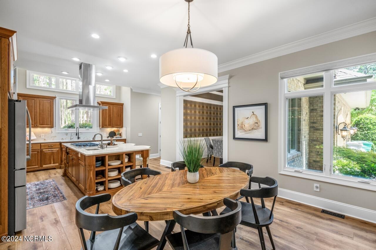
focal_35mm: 16
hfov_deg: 96.7
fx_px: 167
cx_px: 188
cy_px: 125
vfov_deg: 73.7
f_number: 8
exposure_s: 1/13
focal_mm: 16
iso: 500
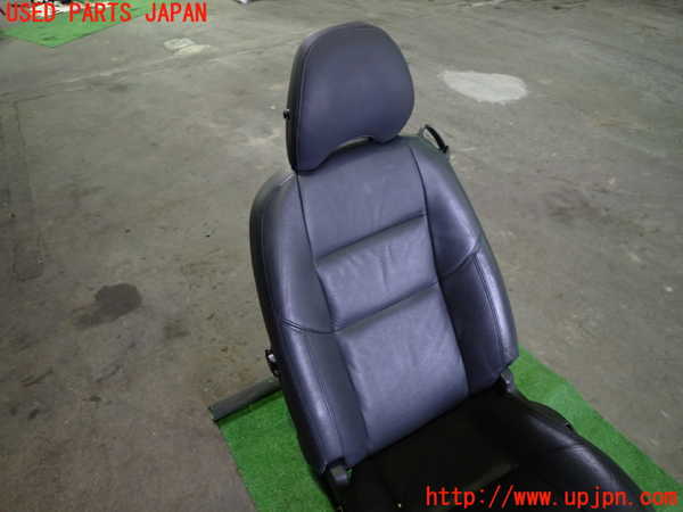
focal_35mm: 25
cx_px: 342
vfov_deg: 54.9
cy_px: 256
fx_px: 493
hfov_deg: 69.4
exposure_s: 1/30
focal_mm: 4.5
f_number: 2
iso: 400
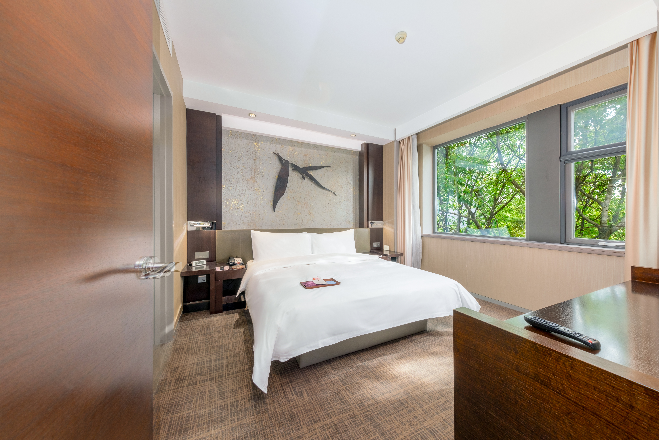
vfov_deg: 90.0
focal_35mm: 12
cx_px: 330
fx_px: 220
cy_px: 220
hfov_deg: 112.6
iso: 320
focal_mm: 8
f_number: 8
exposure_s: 1/15
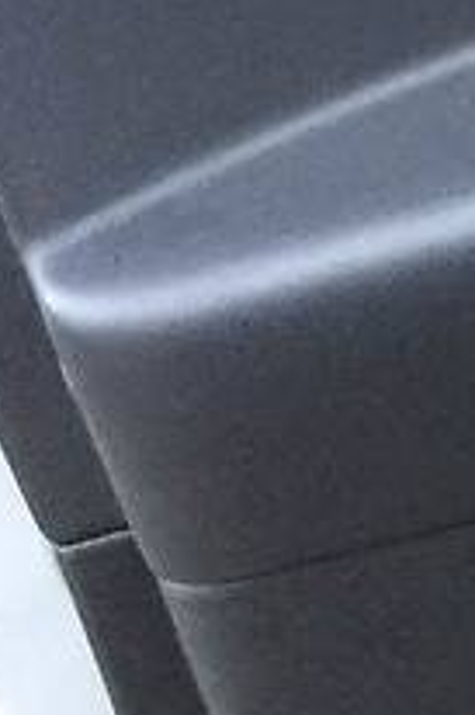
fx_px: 2319
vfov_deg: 17.1
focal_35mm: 117
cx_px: 1252
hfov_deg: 9.8
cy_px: 7
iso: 250
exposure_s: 1/17
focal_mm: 4.2
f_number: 2.2
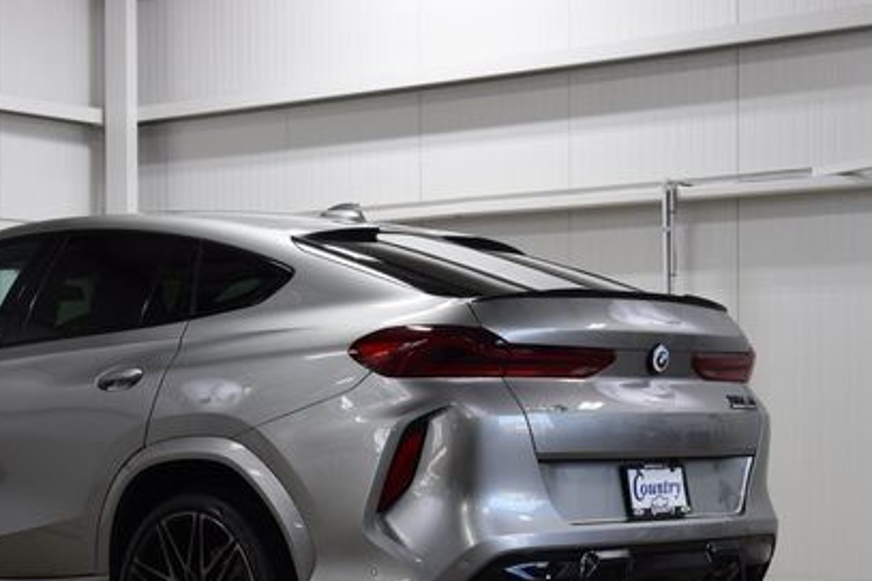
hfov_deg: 23.7
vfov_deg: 16.0
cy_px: 453
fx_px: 2058
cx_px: 225
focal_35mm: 85
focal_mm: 36
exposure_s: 1/25
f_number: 6.3
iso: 400
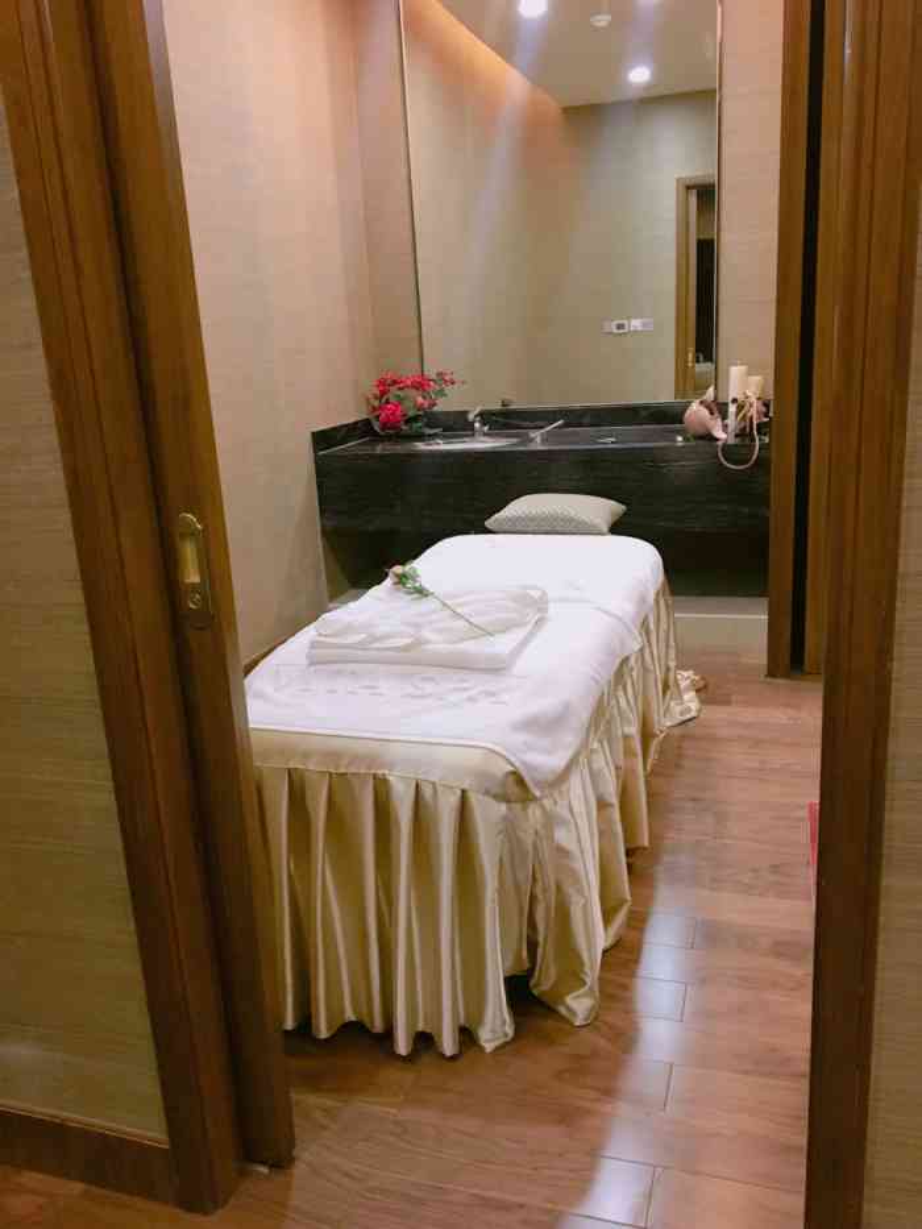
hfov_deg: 48.2
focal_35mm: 29
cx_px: 461
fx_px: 1030
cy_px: 614
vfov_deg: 61.7
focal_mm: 4.15
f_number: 2.2
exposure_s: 1/33
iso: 200
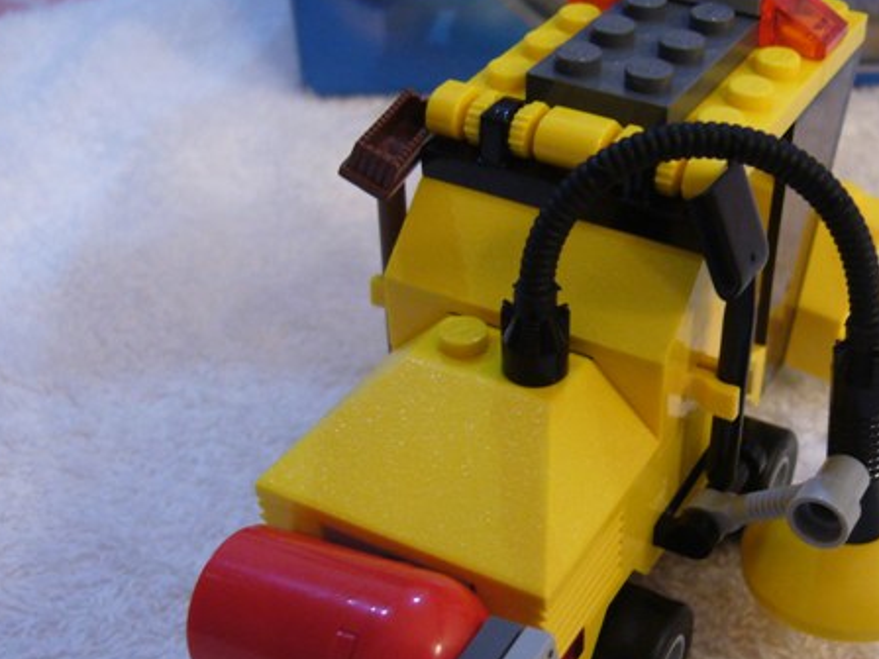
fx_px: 1270
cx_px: 602
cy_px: 418
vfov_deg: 29.0
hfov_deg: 37.7
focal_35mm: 50
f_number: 2.8
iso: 200
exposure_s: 1/8
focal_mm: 5.8
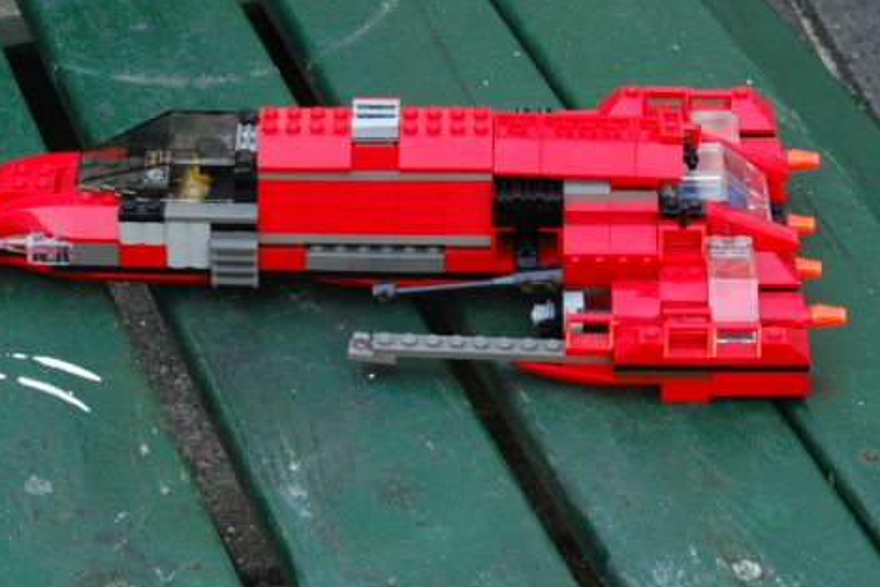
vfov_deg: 11.1
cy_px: 218
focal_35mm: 123
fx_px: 3006
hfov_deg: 16.6
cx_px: 310
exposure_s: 1/5
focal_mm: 60
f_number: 20
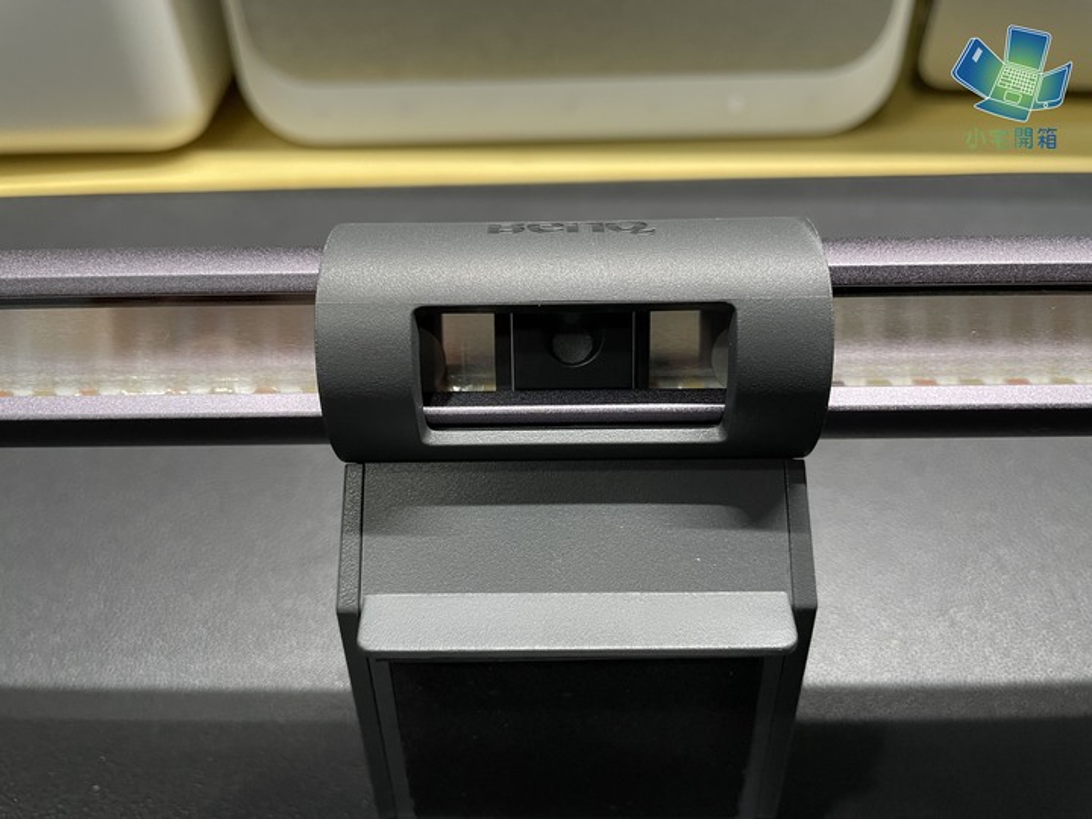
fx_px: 820
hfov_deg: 67.3
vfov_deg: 53.1
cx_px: 546
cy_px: 410
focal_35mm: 26
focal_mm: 4.2
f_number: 1.6
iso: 200
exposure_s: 1/59
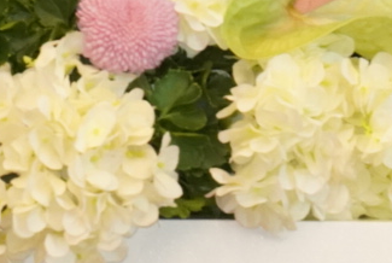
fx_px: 10832
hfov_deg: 2.1
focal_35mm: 993
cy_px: -305
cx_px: -6
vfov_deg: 1.4
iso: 10000
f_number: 8
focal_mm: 200
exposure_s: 1/125
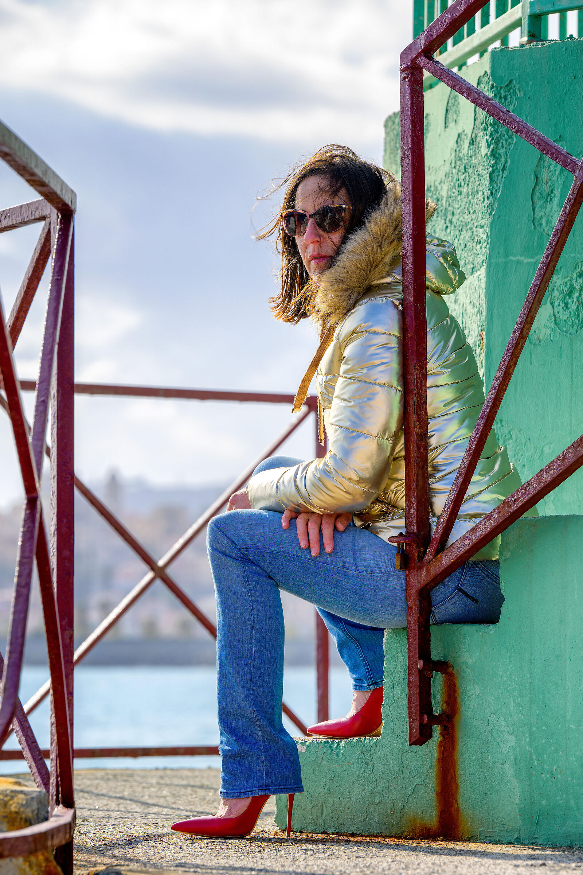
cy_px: 438
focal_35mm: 175
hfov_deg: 7.8
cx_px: 292
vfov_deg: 11.7
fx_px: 4251
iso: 64
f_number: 7.1
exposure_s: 1/250
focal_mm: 175
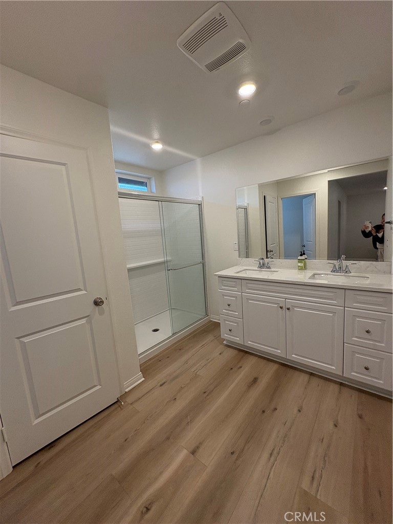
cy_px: 262
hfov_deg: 85.7
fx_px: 212
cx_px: 196
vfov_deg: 102.1
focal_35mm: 14
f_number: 2.2
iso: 160
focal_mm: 2.22
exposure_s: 1/120
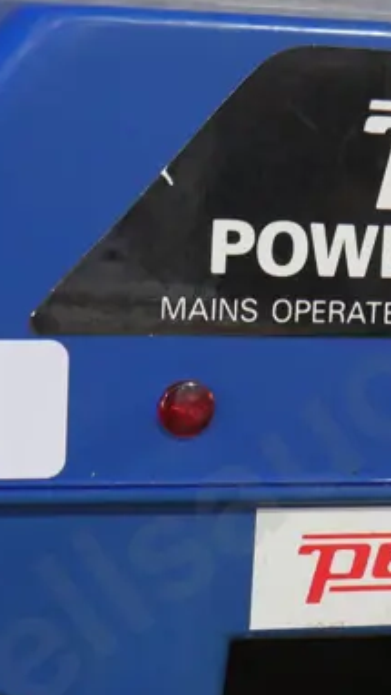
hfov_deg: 10.3
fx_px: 2156
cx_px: 324
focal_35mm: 117
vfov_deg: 18.3
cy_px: 441
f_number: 4.5
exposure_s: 1/60
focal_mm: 20
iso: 1250
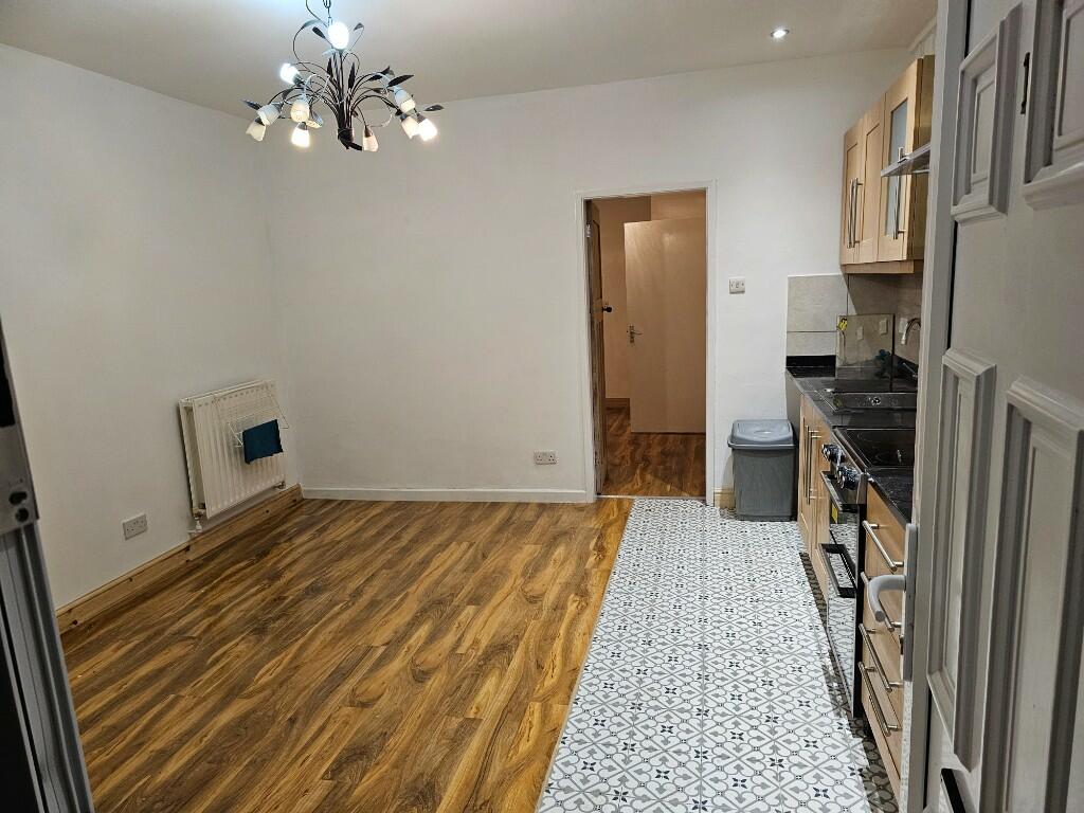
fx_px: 720
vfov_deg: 58.9
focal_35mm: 23
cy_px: 406
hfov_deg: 73.9
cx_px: 542
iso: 400
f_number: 1.7
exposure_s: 1/100
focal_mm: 6.3
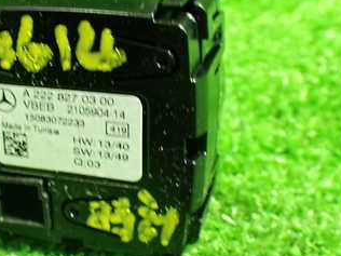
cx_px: 107
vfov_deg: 25.6
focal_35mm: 57
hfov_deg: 33.4
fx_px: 562
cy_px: 108
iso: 800
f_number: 2.3
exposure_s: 1/30
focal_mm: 5.4
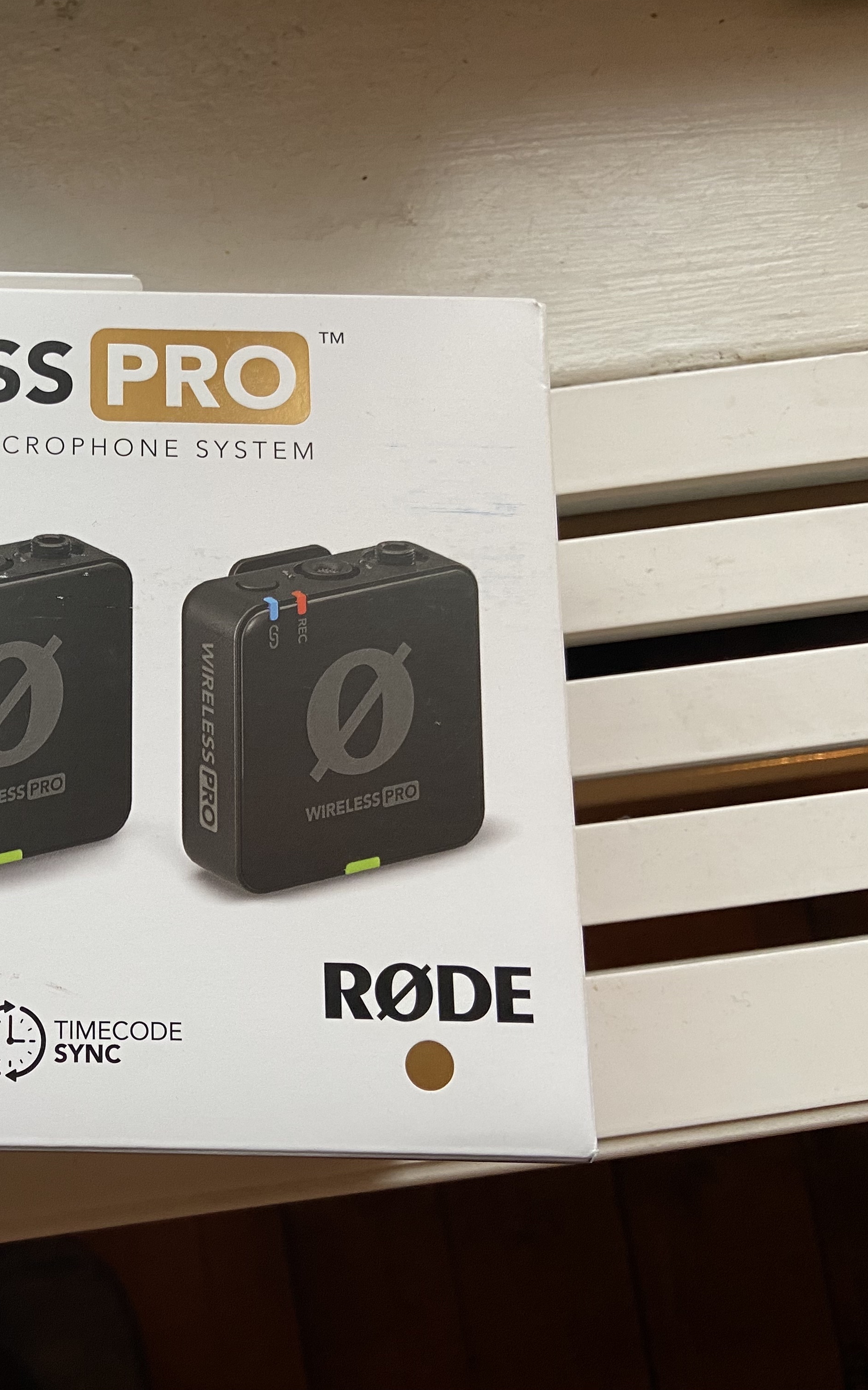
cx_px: 21
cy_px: 692
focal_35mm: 37
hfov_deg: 32.0
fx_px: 1400
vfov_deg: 52.7
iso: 80
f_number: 1.8
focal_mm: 4.25
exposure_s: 1/50
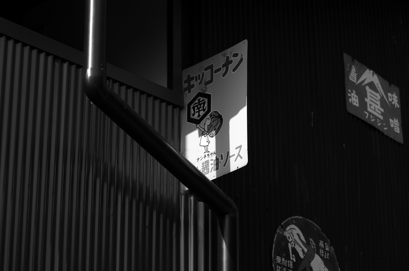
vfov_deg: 13.0
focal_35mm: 105
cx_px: 204
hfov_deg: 19.5
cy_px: 136
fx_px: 1190
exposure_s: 1/800
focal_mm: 70
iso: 100
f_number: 4
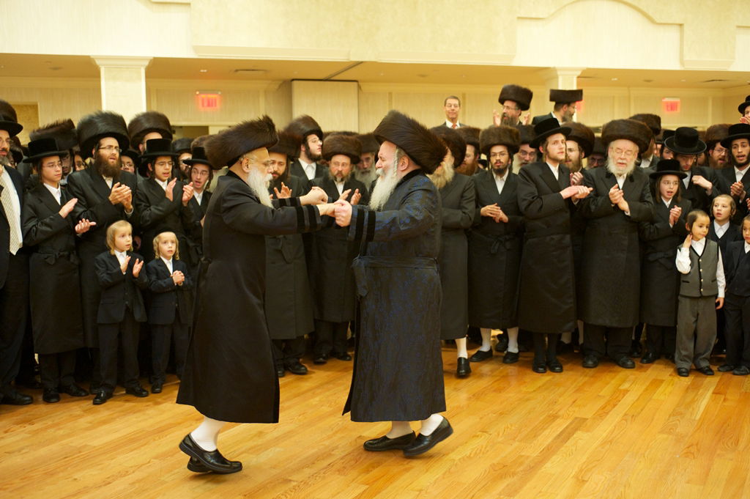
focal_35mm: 40
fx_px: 833
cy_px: 250
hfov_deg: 48.5
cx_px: 375
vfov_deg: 33.3
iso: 3200
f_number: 3.2
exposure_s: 1/160
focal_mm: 40
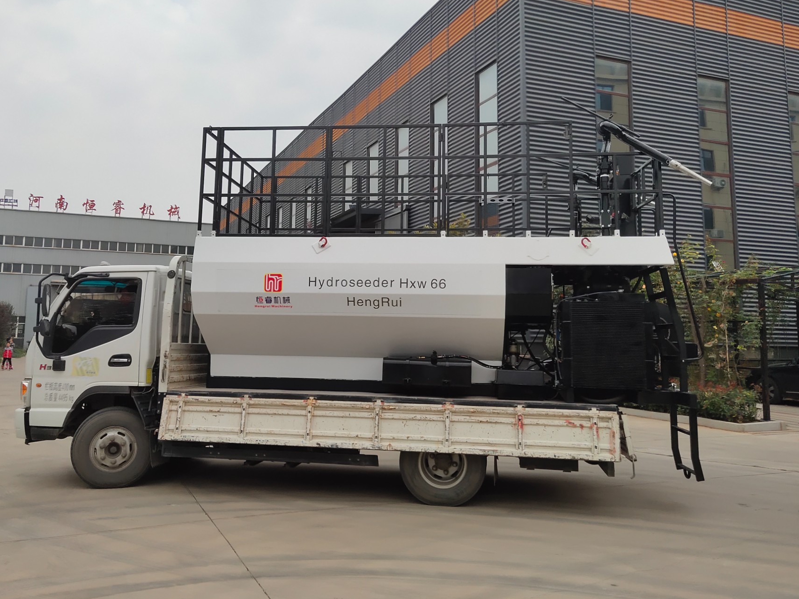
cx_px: 370
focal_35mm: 34
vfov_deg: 41.7
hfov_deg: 53.9
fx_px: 785
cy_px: 257
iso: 50
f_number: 1.8
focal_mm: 4.27
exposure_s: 1/594
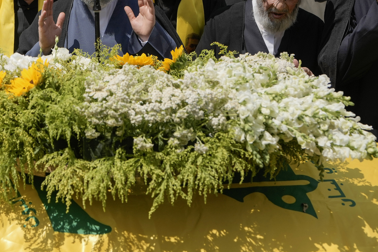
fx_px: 619
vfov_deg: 22.9
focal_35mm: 59
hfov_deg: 33.7
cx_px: 128
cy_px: 98
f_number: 5
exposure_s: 1/3200
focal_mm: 29
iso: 400
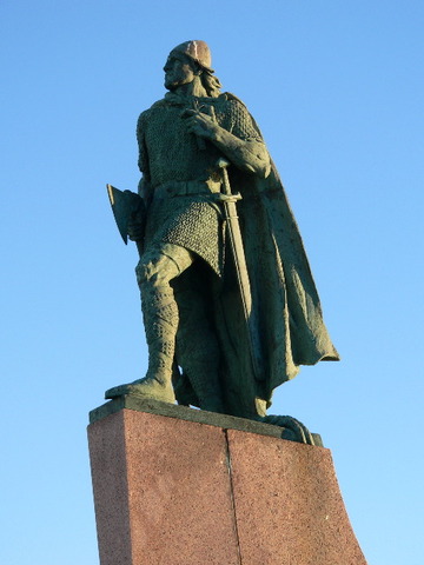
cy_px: 282
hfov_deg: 11.4
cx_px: 212
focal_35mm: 130
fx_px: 2123
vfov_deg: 15.2
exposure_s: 1/160
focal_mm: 21.6
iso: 80
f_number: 4
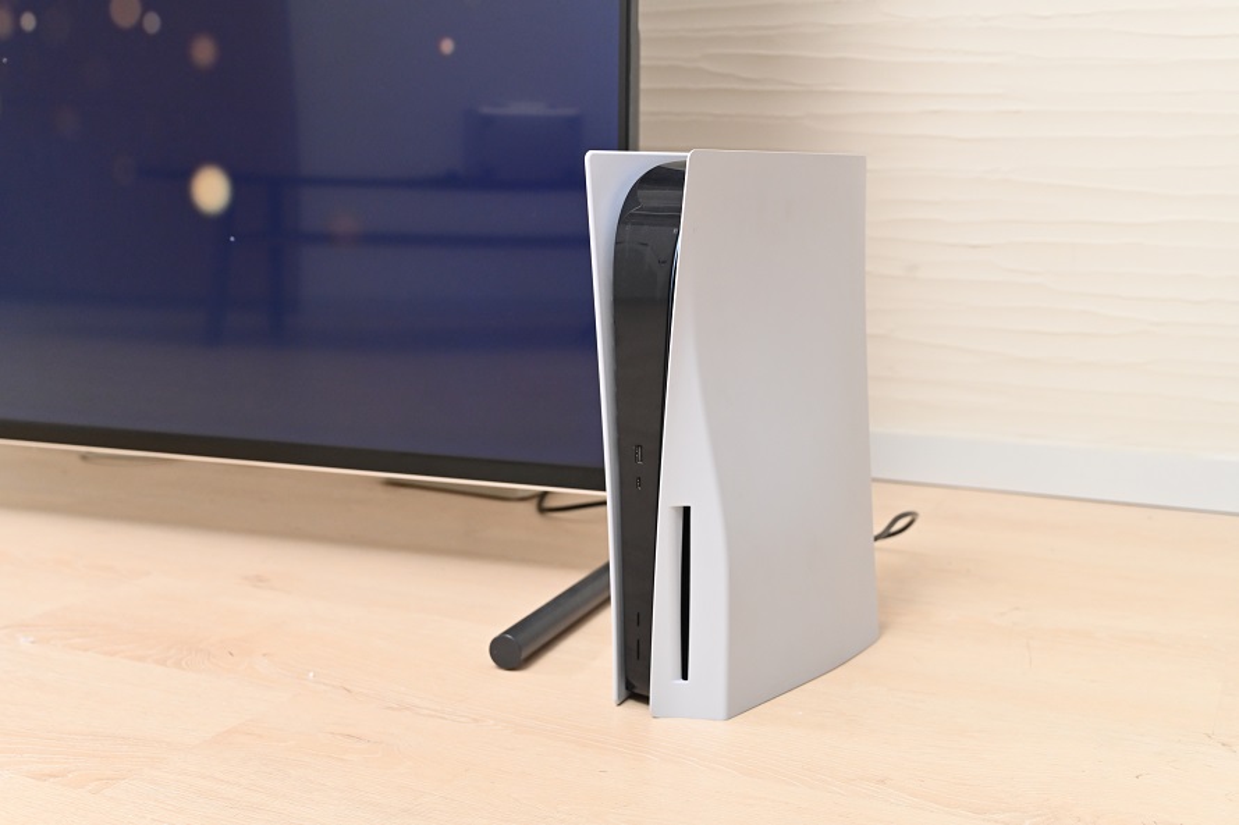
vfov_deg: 32.6
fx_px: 1411
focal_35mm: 41
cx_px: 620
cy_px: 412
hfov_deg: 47.4
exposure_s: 1/125
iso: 1600
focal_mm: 41
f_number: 5.6
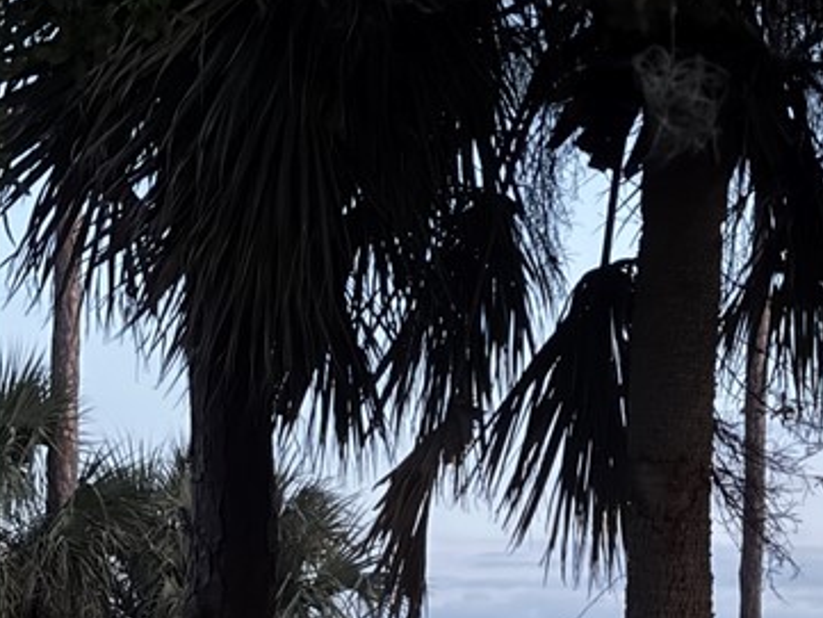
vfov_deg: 10.8
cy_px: 664
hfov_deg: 14.4
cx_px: 704
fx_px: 3234
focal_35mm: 136
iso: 400
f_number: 1.78
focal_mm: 6.76
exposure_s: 1/5
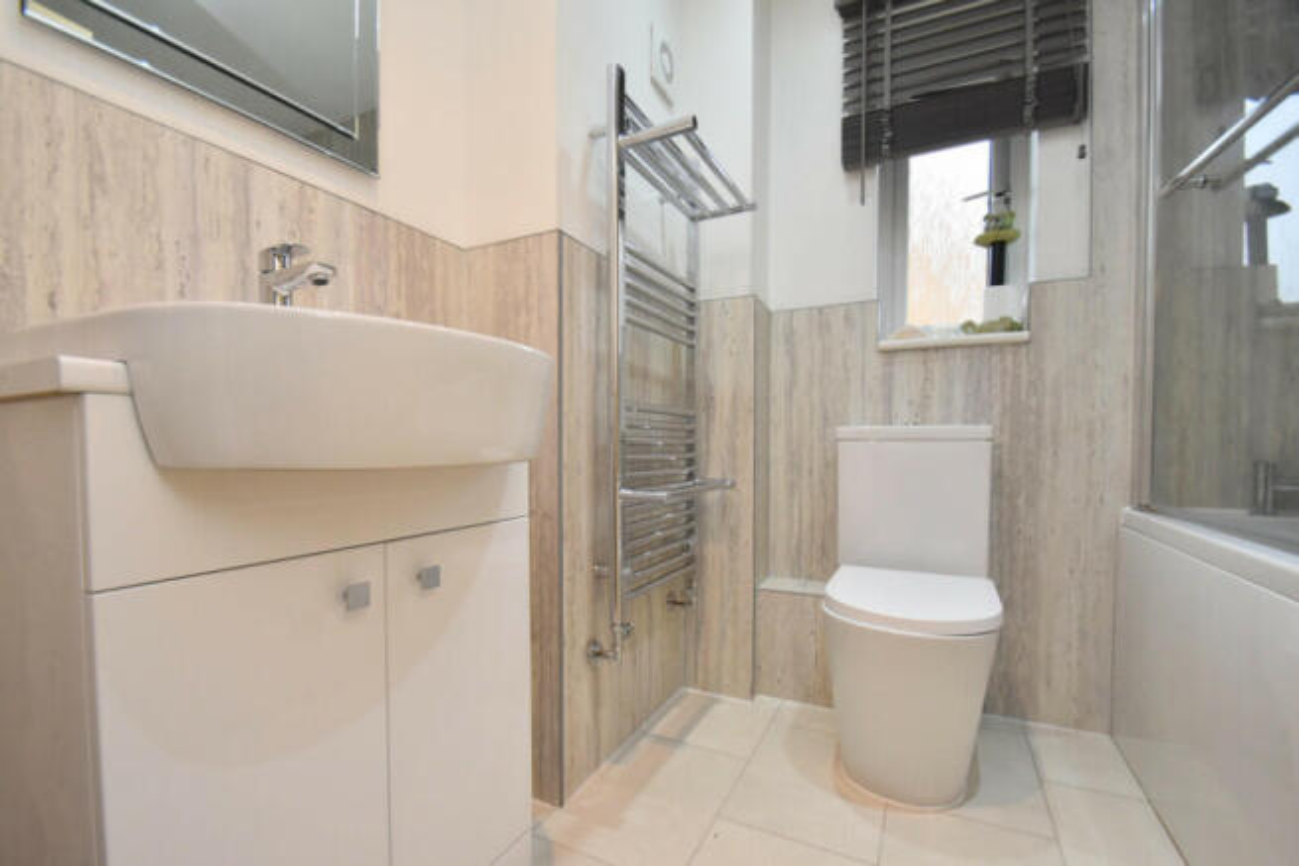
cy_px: 433
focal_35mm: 15
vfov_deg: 77.4
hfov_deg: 100.4
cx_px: 650
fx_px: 541
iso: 800
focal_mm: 10
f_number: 4.5
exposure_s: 1/160
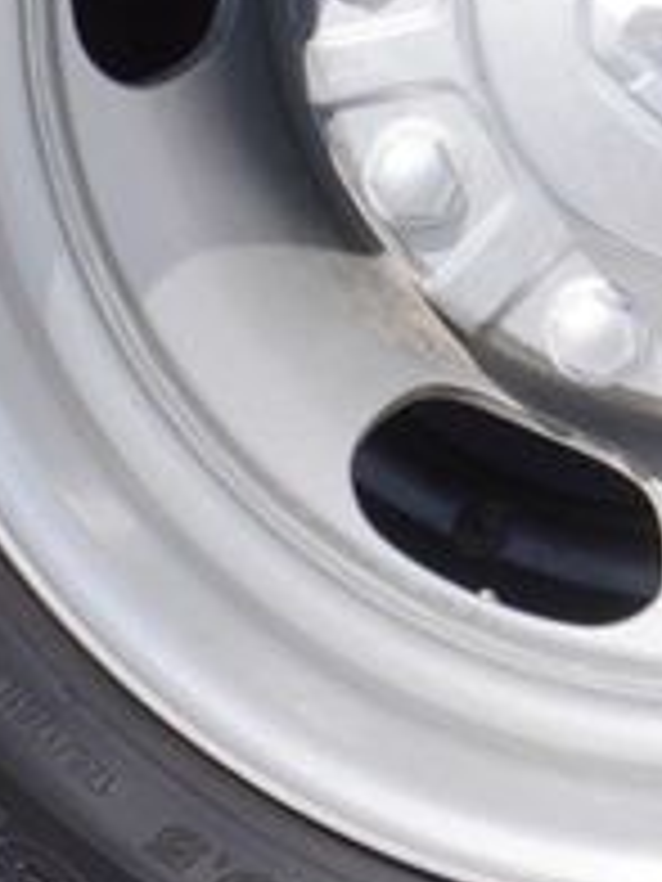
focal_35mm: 211
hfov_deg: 7.0
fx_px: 5380
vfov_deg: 9.3
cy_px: -4
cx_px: 739
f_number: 8
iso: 100
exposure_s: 1/200
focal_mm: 28
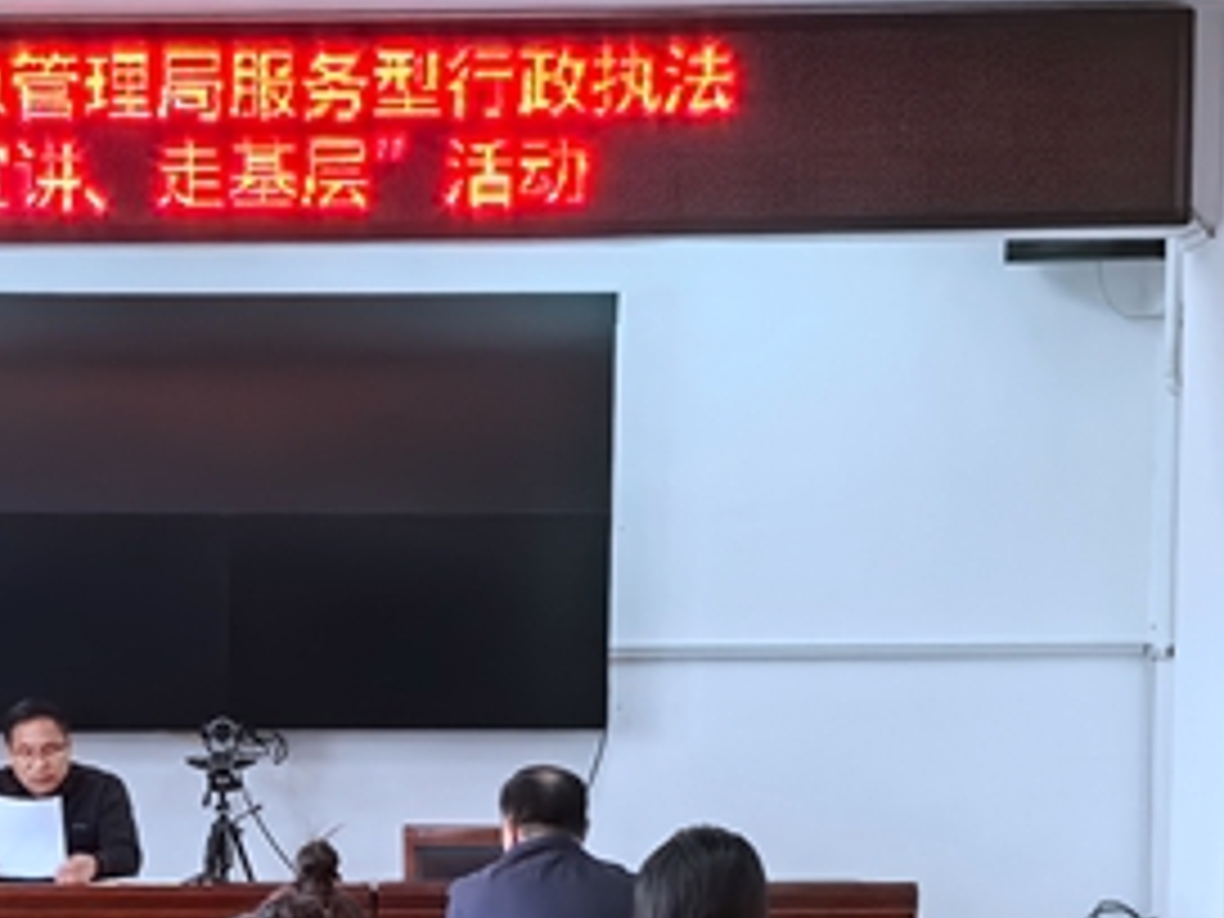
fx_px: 3748
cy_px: 1004
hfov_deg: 18.3
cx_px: 144
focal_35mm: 106
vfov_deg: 13.7
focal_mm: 5.75
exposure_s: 1/333
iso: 640
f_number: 2
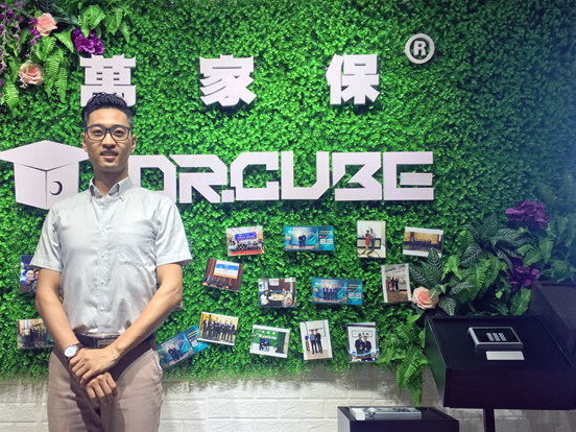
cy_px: 239
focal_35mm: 35
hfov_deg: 52.3
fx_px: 582
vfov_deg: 40.6
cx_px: 232
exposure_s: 1/100
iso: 40
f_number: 2.2
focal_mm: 4.15
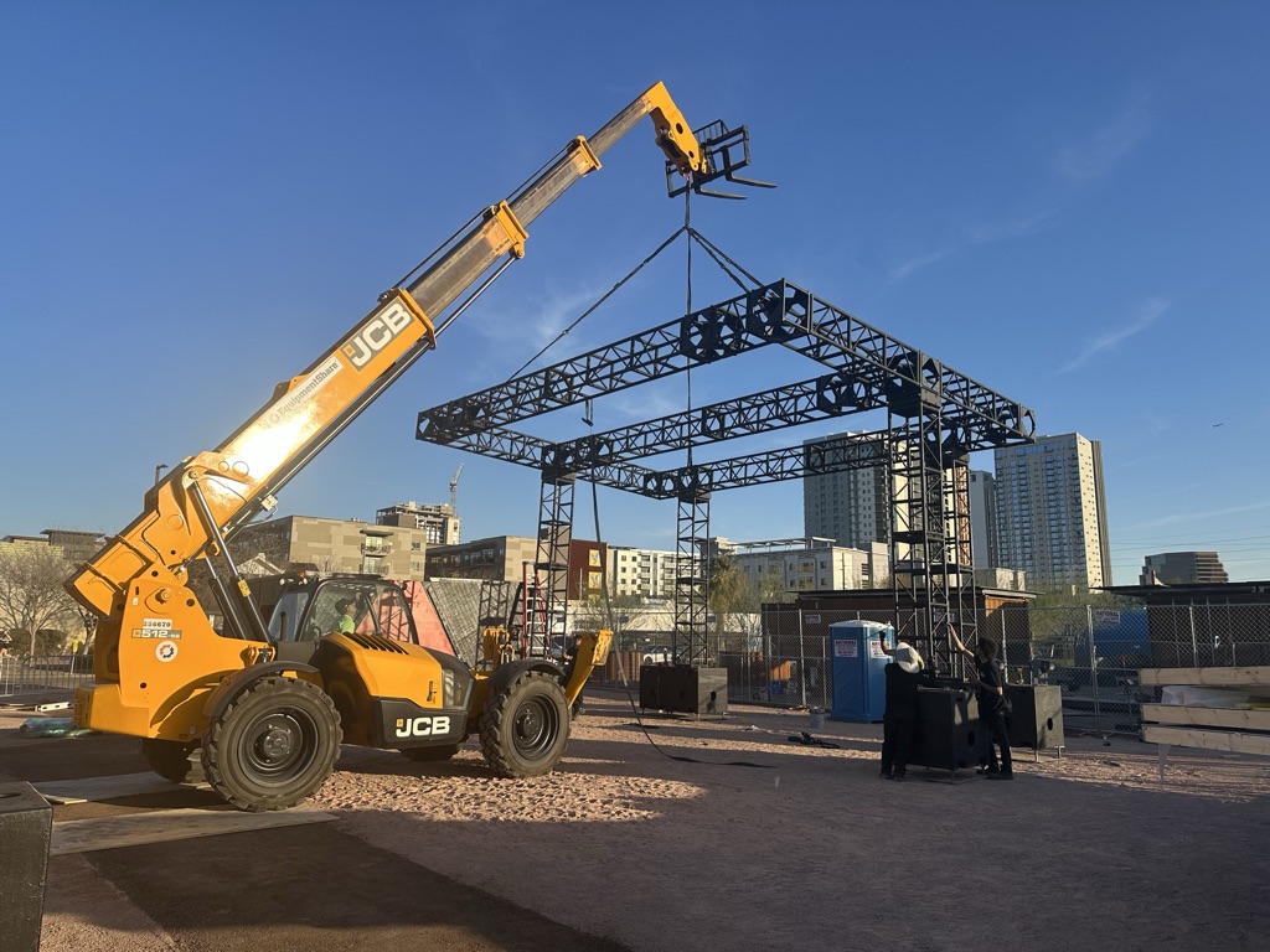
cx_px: 635
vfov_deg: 56.8
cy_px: 476
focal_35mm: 24
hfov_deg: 71.6
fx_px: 881
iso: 80
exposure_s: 1/3356
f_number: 1.78
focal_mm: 6.86
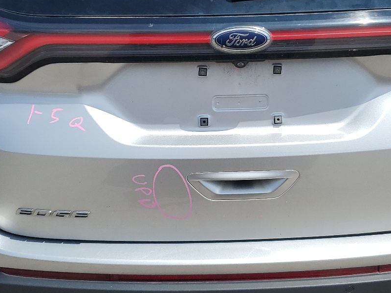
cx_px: 231
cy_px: 107
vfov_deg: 27.9
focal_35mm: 52
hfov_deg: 36.7
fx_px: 587
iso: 50
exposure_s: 1/5000
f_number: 1.5
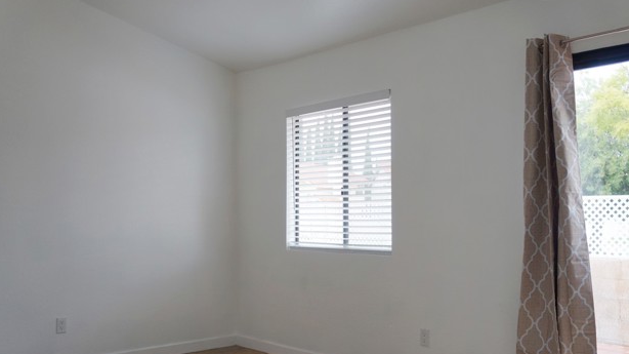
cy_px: 210
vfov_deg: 32.7
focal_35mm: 36
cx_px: 319
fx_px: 600
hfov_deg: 55.3
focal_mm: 22
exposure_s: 1/60
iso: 100
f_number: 4
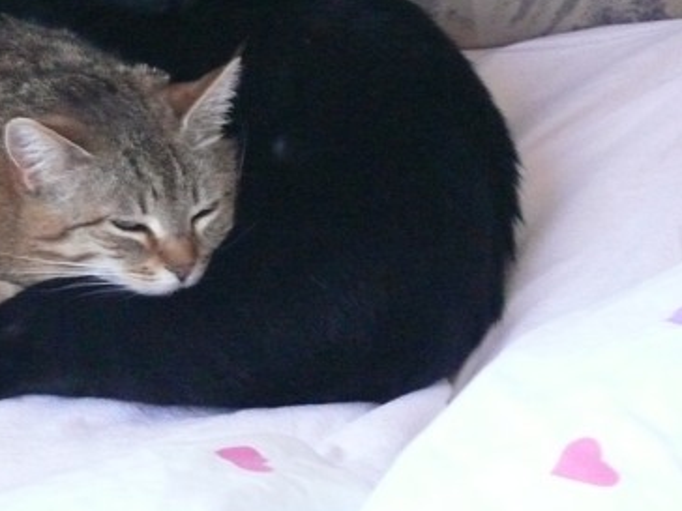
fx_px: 4019
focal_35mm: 204
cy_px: 36
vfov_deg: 7.3
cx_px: 86
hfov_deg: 9.7
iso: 800
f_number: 3.2
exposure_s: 1/25
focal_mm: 21
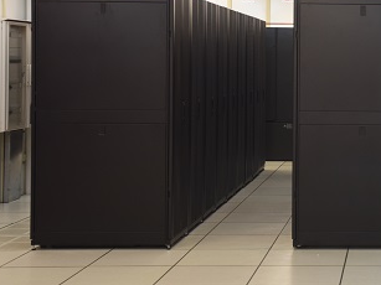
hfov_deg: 22.5
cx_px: 398
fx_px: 913
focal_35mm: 83
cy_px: 74
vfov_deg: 17.7
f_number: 4
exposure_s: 1/60
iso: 800
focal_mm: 36
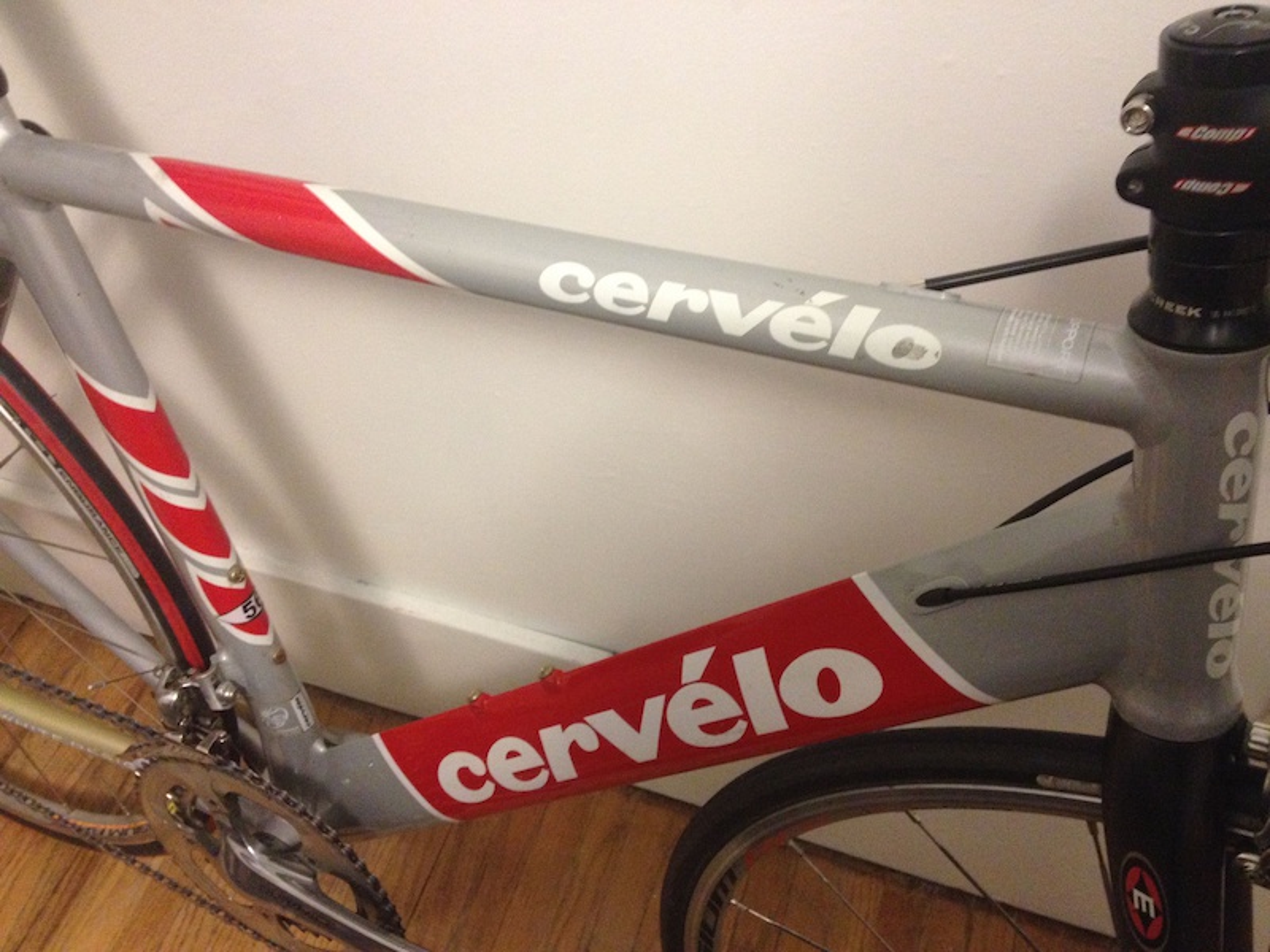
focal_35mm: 35
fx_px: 1284
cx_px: 635
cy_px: 476
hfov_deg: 52.6
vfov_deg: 40.7
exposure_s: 1/15
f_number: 2.4
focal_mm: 4.28
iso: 320
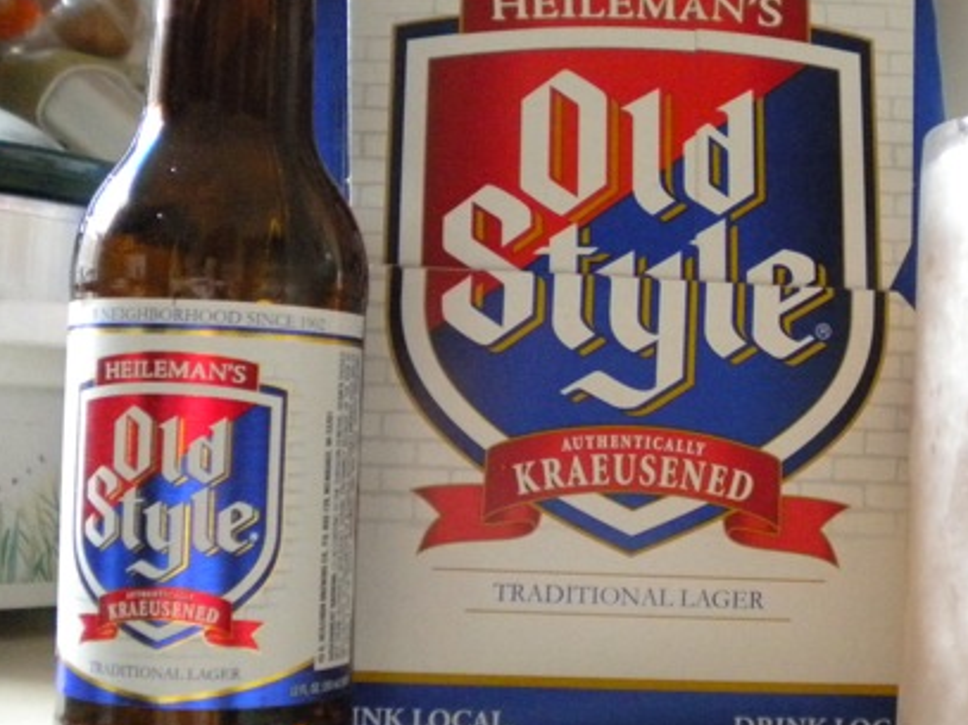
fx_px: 1538
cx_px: 733
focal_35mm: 55
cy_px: 359
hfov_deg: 34.2
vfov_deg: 26.5
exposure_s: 1/32.3
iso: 800
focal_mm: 6.3
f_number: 3.1
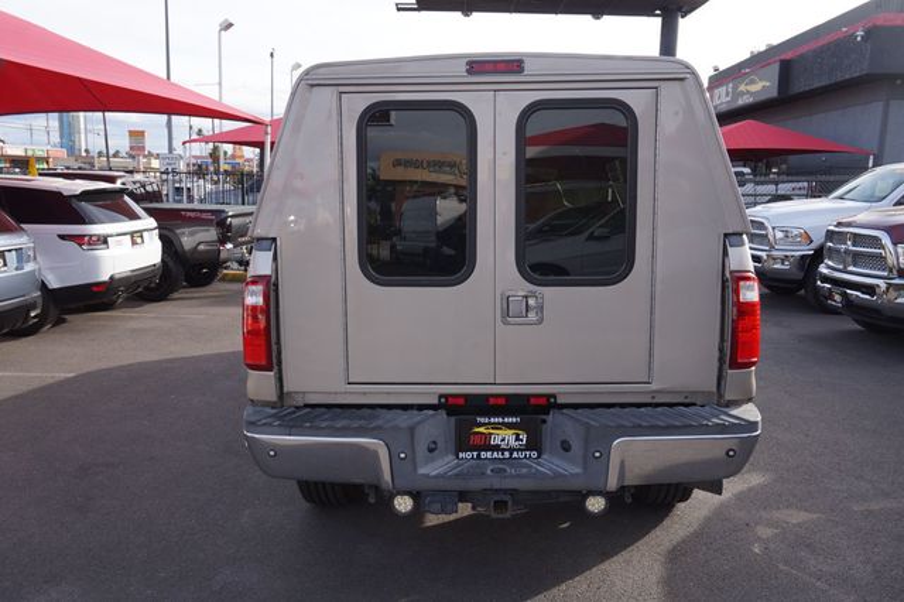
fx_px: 715
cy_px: 301
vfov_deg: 45.6
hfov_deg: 64.6
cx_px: 452
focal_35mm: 28
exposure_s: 1/100
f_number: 8
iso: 100
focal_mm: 19
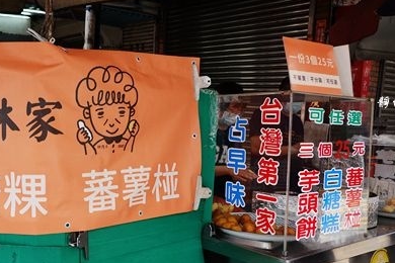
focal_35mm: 40
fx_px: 439
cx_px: 144
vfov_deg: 33.3
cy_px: 161
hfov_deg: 47.9
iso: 125
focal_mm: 9
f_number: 3.2
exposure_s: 1/200
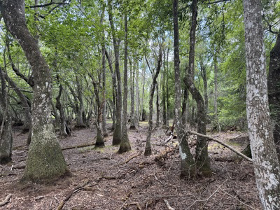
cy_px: 105
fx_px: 194
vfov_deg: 56.8
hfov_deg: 71.6
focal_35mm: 24
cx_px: 140
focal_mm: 6.76
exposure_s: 1/121
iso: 64
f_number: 1.78
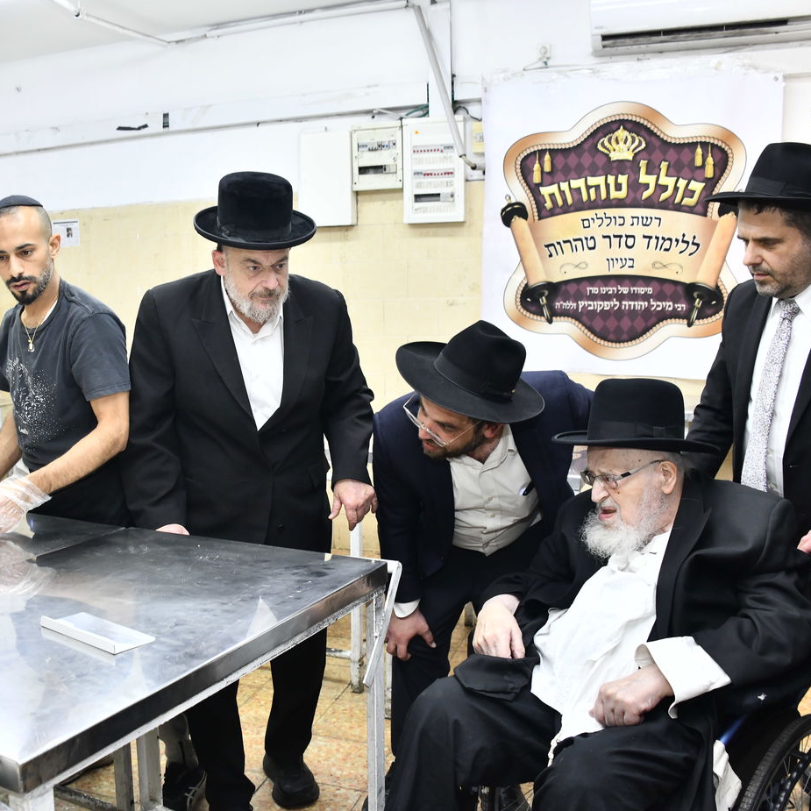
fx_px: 954
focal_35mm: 36
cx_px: 273
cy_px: 406
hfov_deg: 45.4
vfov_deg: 46.0
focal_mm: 28
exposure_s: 1/125
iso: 1000
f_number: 5.6
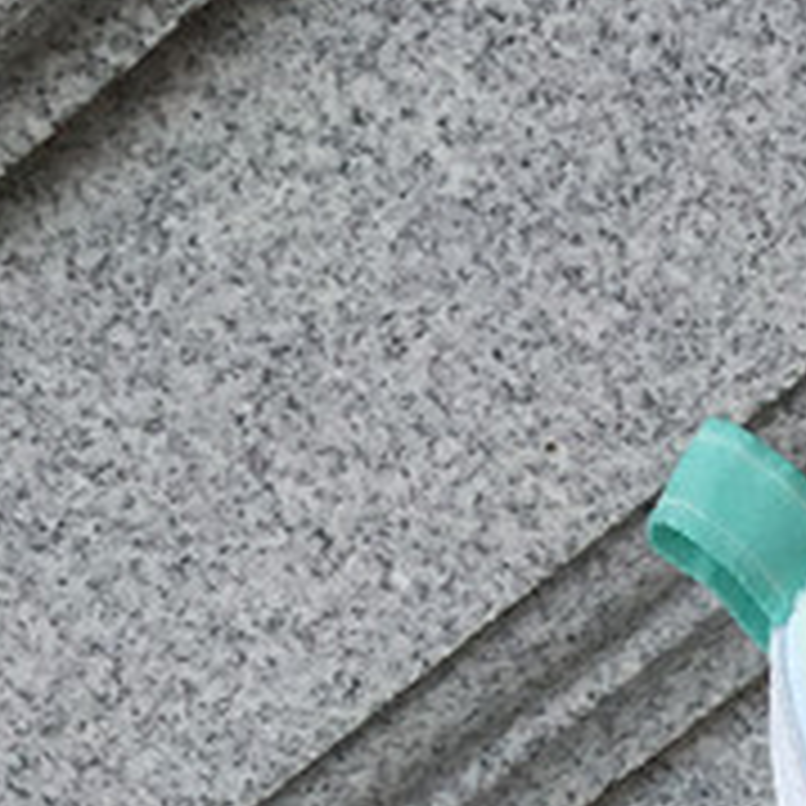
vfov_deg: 12.1
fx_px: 3635
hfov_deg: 11.2
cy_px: 1200
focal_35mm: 138
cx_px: 1747
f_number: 2.4
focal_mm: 3.3
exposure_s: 1/599
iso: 25
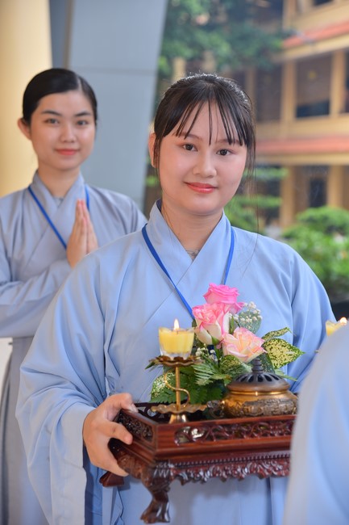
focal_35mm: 75
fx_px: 1091
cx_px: 174
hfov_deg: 18.2
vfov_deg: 27.0
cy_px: 262
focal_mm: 75
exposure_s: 1/125
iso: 160
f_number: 5
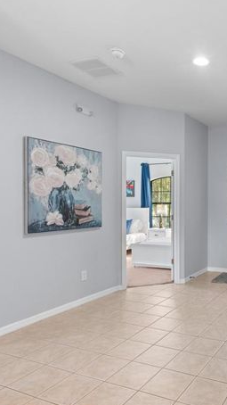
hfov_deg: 38.6
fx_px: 279
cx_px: 234
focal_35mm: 26
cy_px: 199
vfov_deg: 71.9
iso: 100
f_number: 9
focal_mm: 16
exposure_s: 2.5
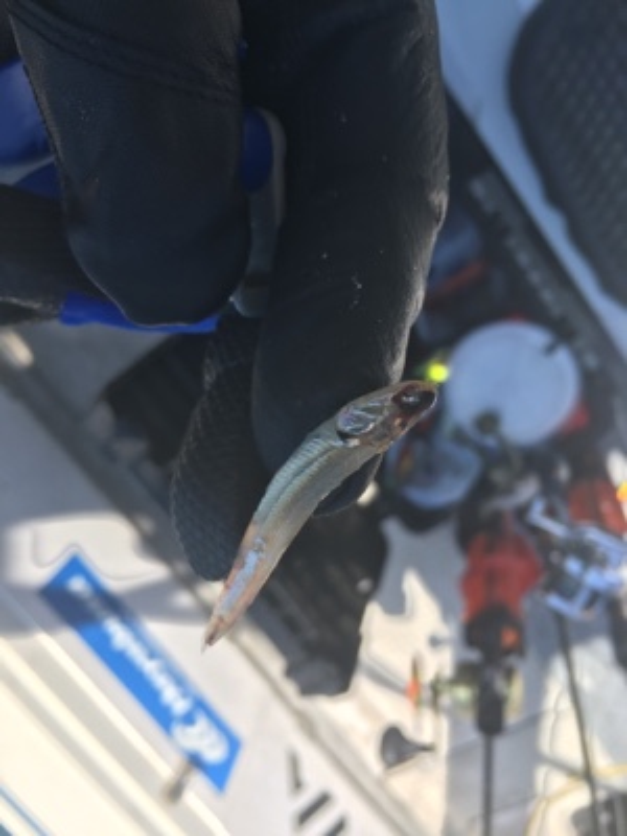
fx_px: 700
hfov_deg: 48.2
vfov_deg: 61.7
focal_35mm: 29
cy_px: 418
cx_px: 314
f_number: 2.2
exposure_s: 1/578
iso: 25
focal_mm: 4.15
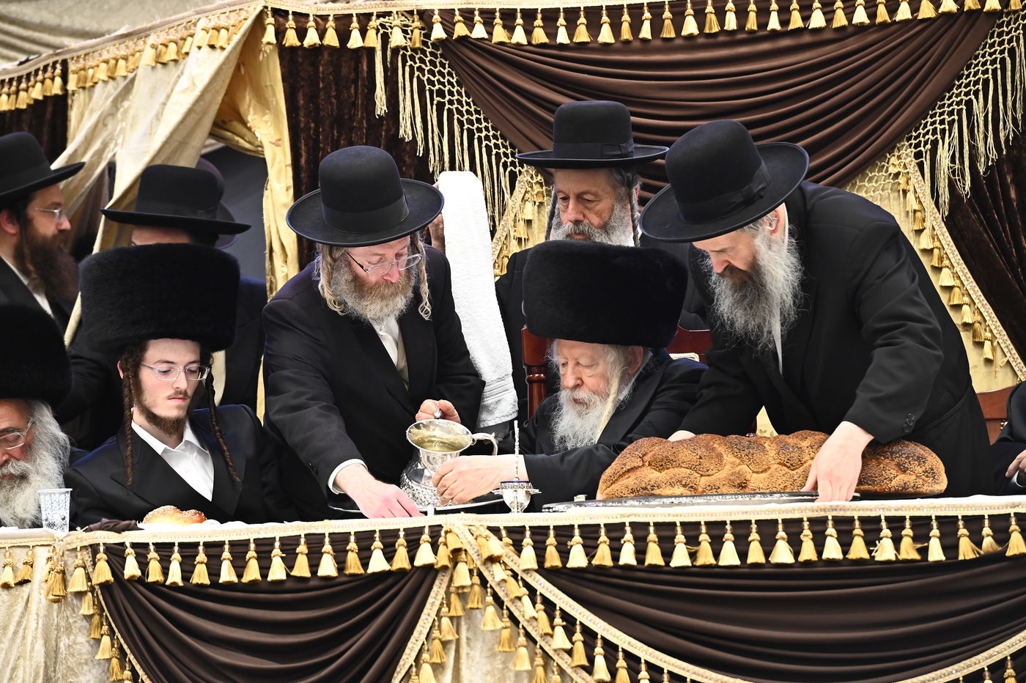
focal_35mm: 200
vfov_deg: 6.9
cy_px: 342
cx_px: 513
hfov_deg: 10.3
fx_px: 5697
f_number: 6.3
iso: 2000
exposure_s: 1/160
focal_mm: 200
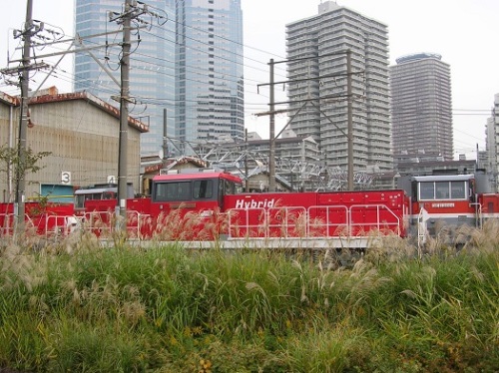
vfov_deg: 35.9
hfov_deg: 46.8
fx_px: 576
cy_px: 186
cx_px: 250
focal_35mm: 40
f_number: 3
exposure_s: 1/23.7
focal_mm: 6.6
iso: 50
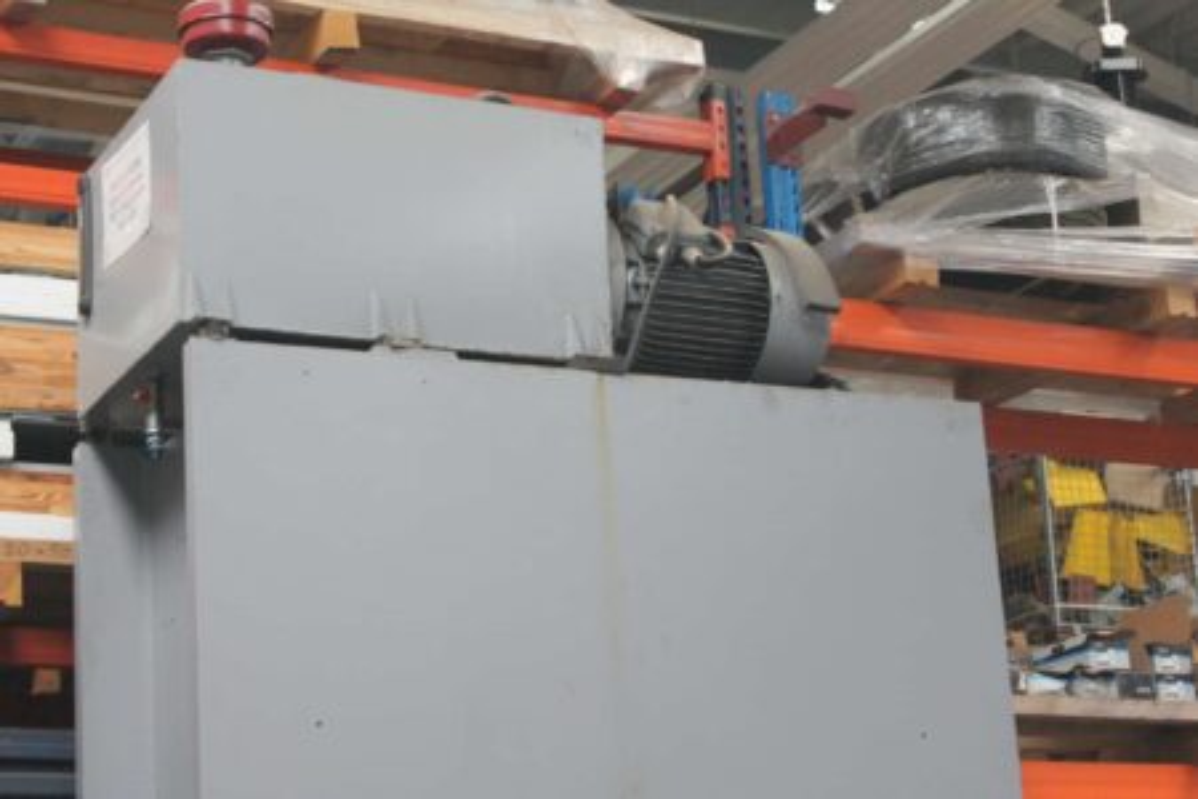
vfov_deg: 16.6
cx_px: 599
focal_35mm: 82
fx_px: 2745
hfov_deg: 24.6
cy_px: 400
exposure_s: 1/50
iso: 1600
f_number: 5.6
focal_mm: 55
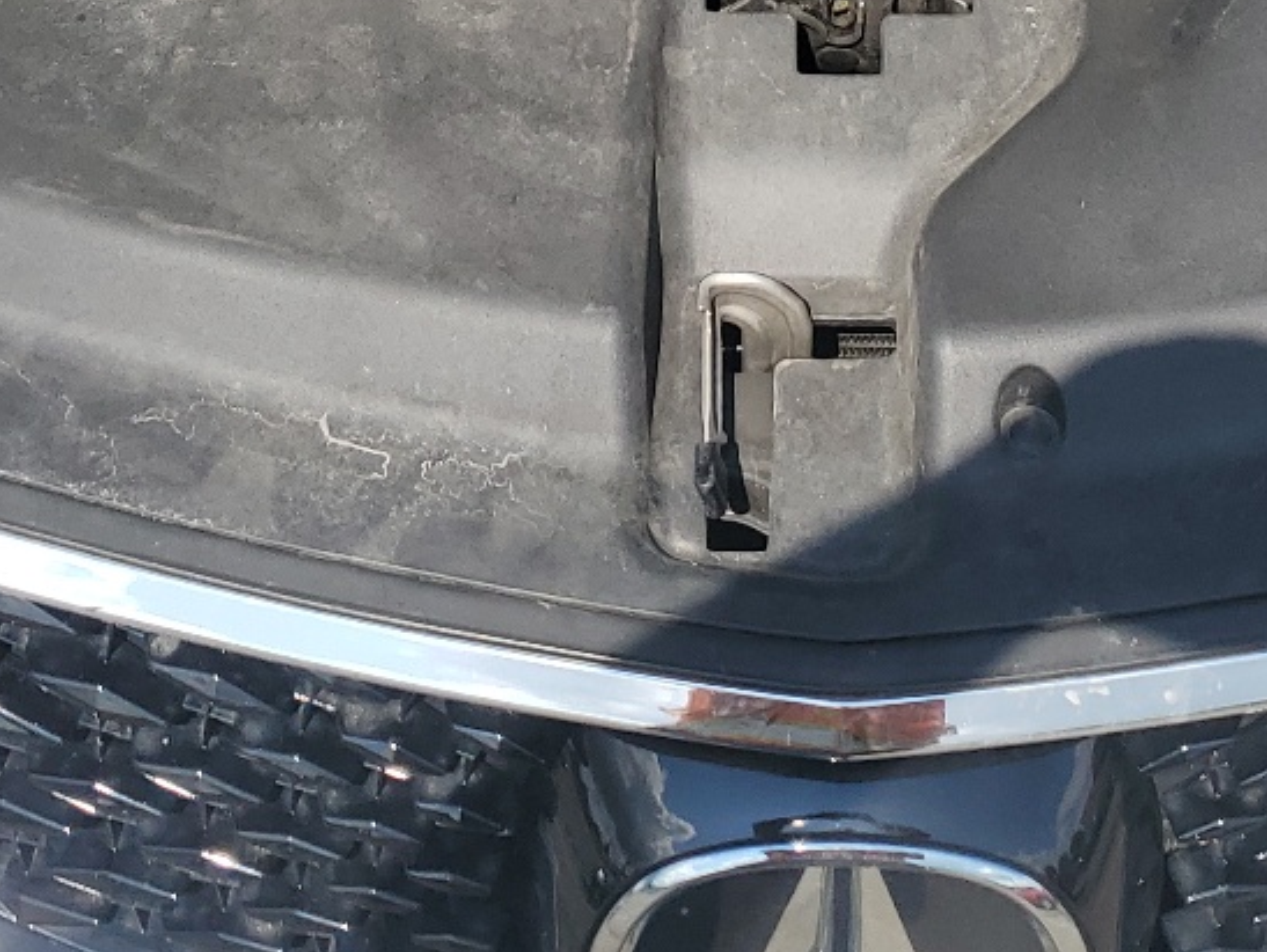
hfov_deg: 25.6
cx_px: 804
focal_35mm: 76
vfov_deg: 17.7
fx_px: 2784
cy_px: -396
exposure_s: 1/2500
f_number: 1.5
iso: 50
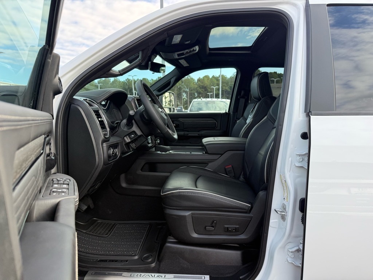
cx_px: 186
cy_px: 140
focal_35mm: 24
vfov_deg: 56.8
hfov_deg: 71.6
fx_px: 259
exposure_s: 1/598
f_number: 1.78
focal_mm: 6.76
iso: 100
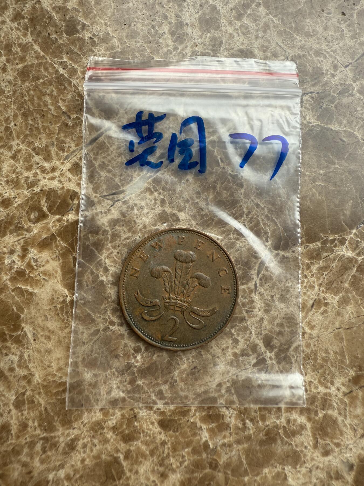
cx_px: 182
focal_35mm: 24
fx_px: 336
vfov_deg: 71.6
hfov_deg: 56.8
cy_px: 243
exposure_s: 1/99
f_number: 2.2
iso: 50
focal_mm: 2.22
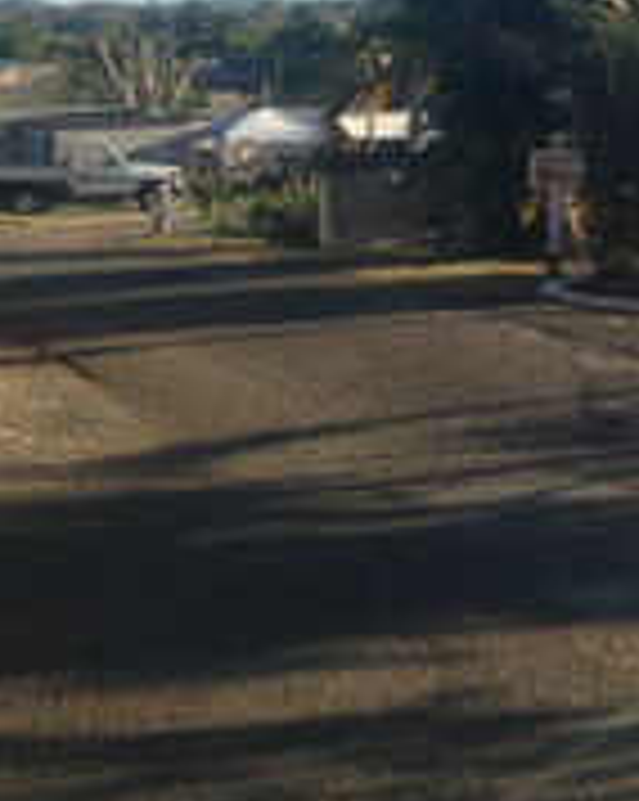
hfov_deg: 16.5
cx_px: 860
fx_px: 2060
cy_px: 112
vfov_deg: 21.6
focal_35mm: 87
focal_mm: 4.12
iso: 50
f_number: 2.4
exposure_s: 1/903
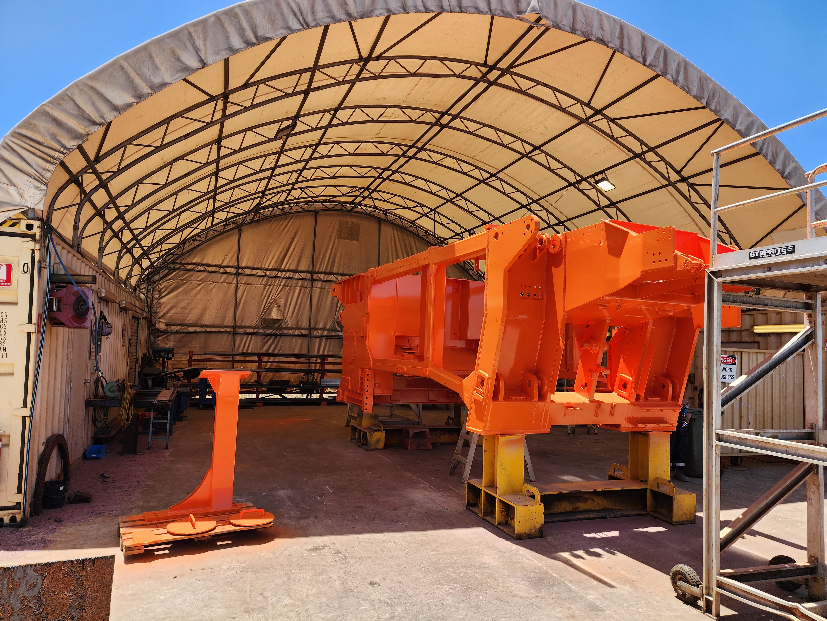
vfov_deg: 58.9
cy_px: 310
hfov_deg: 73.9
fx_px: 549
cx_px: 414
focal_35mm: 23
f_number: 1.8
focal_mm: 6.4
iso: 12
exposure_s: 1/515
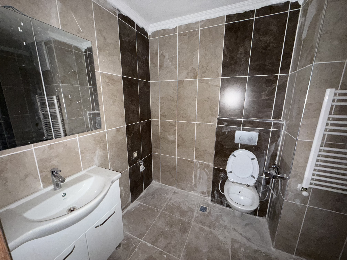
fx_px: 140
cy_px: 130
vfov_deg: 85.7
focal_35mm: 14
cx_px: 174
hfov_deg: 102.1
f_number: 2.2
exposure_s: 1/19
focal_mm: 2.22
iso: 250
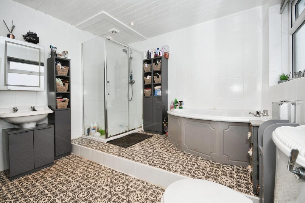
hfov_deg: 100.4
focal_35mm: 15
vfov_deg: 77.3
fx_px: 127
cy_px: 102
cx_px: 152
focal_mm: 10
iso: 400
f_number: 8
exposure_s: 1/60
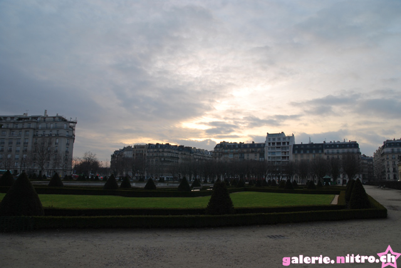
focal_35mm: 26
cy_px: 134
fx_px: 284
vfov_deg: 50.5
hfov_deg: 70.4
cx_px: 200
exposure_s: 1/125
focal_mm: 17
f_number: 5.6
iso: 100
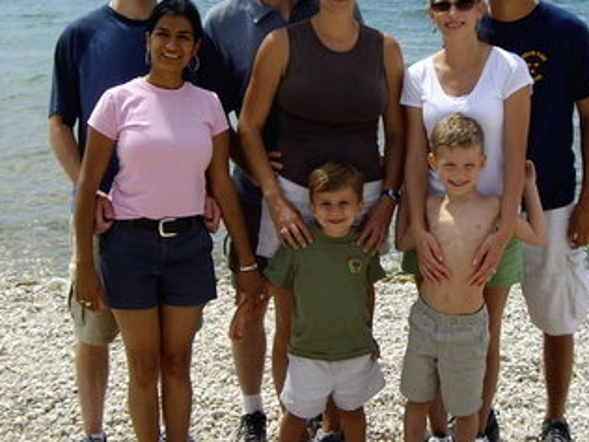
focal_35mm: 77
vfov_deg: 19.1
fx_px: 1310
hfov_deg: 25.3
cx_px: 347
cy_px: 207
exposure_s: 1/500
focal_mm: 6.2
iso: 50
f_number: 4.3
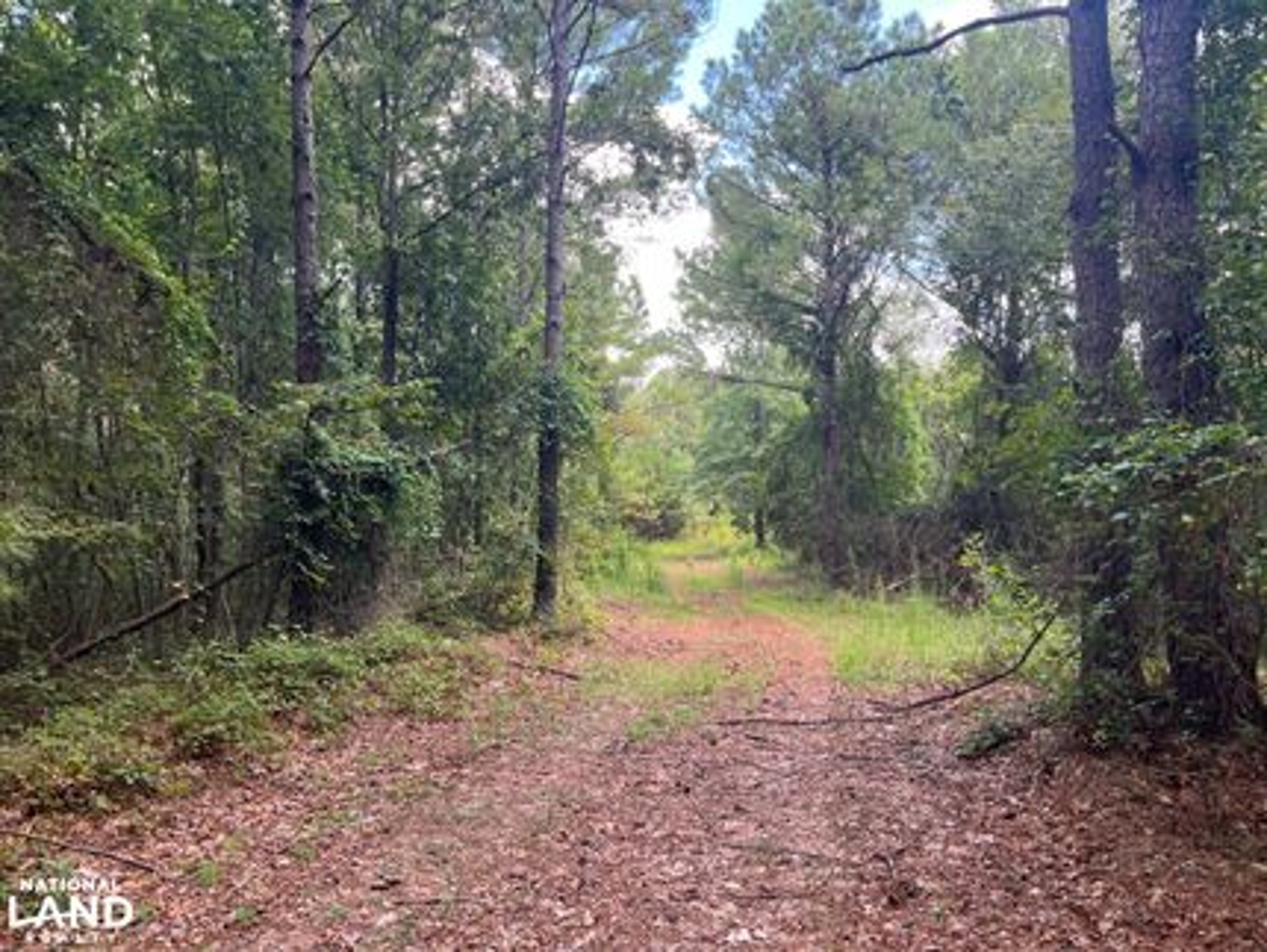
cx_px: 634
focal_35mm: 26
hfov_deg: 67.3
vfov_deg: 53.1
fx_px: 952
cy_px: 476
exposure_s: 1/159
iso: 64
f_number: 1.6
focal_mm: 5.1
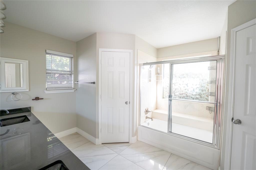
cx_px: 128
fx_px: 104
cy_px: 85
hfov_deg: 101.9
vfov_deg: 78.8
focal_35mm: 15
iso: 2500
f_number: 4
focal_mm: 14.6
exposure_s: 1/200
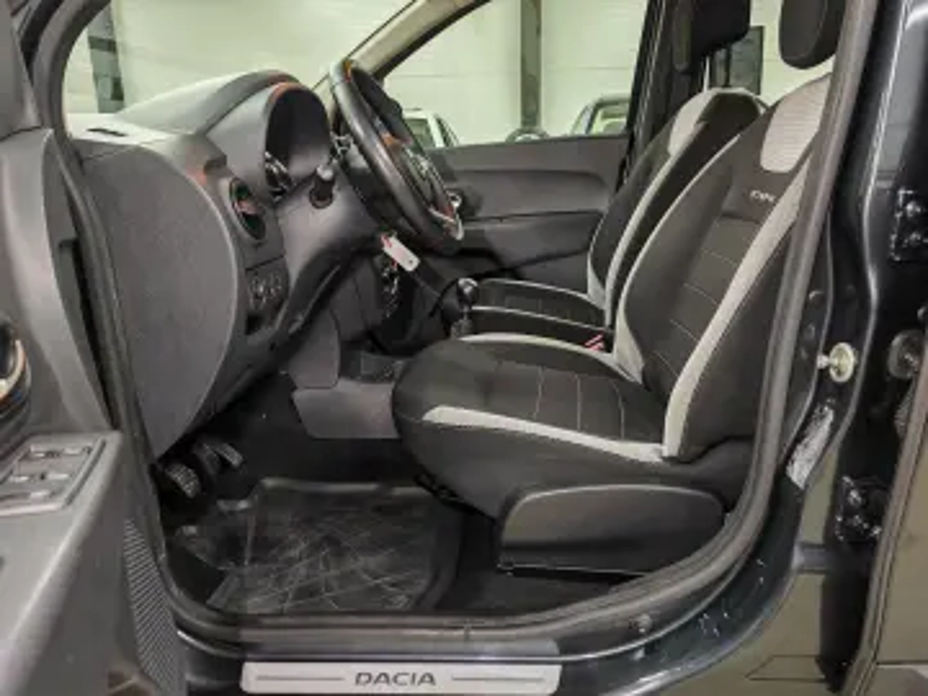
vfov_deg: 53.1
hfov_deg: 67.3
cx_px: 464
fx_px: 697
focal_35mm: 26
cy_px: 348
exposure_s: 1/50
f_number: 1.6
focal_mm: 5.4
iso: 400
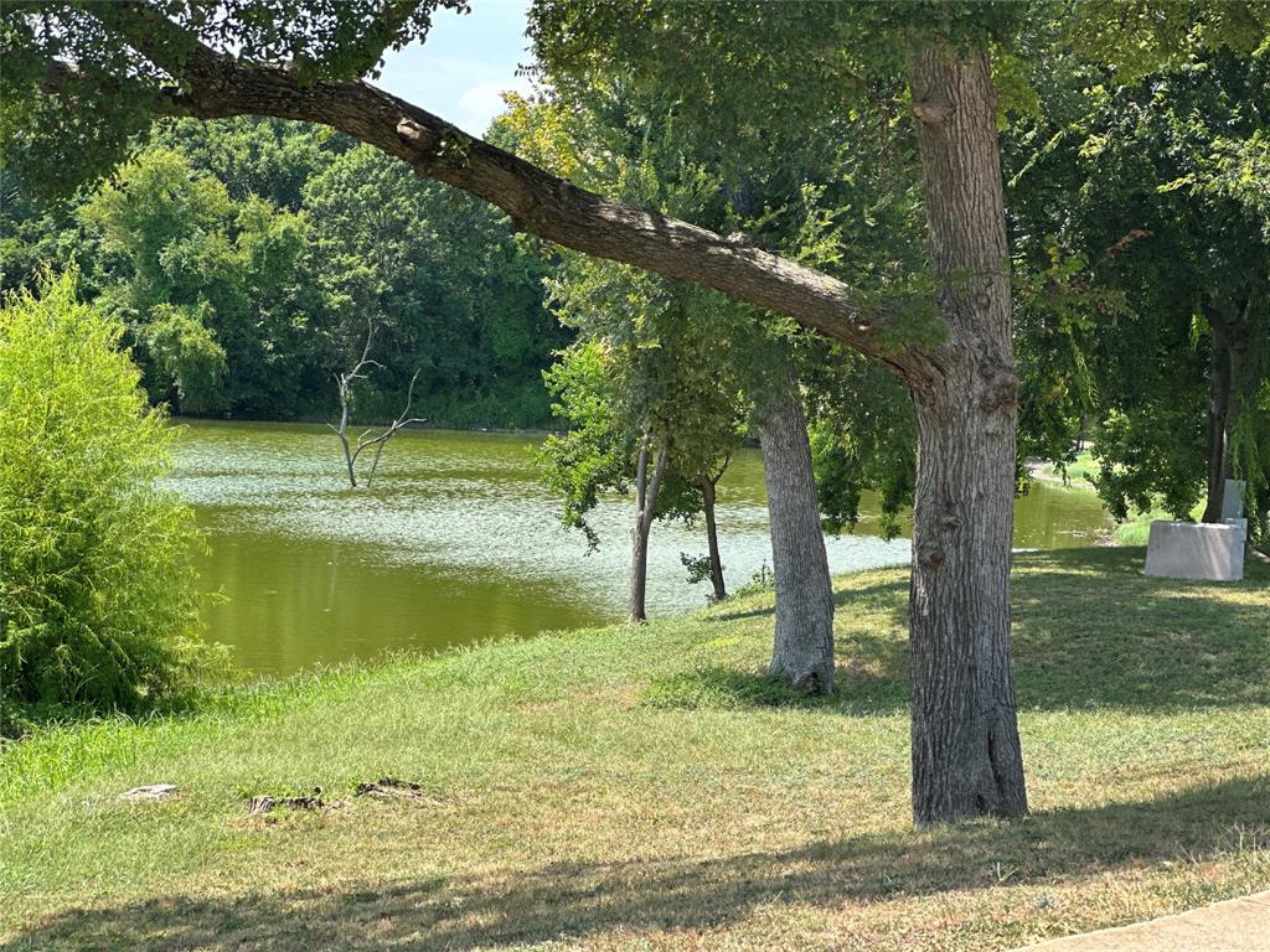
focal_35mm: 77
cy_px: 476
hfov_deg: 25.3
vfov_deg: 19.1
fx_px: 2825
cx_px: 635
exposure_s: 1/277
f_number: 2.8
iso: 25
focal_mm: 9
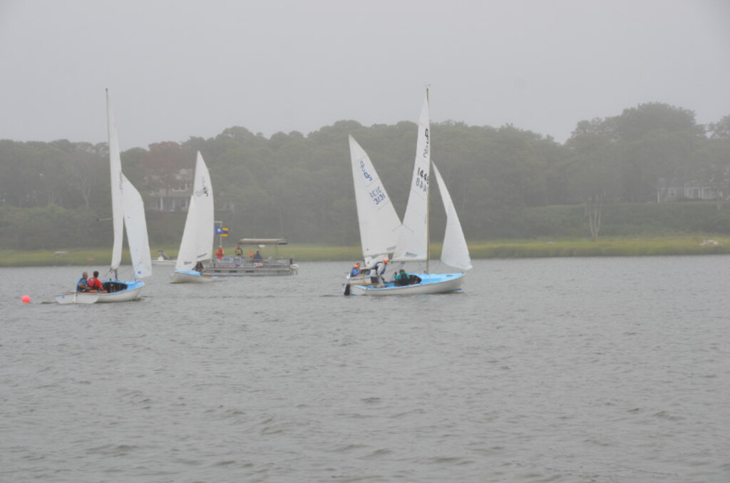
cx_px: 365
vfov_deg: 13.0
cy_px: 242
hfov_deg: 19.5
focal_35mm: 105
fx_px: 2124
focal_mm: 70
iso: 100
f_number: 8
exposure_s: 1/250
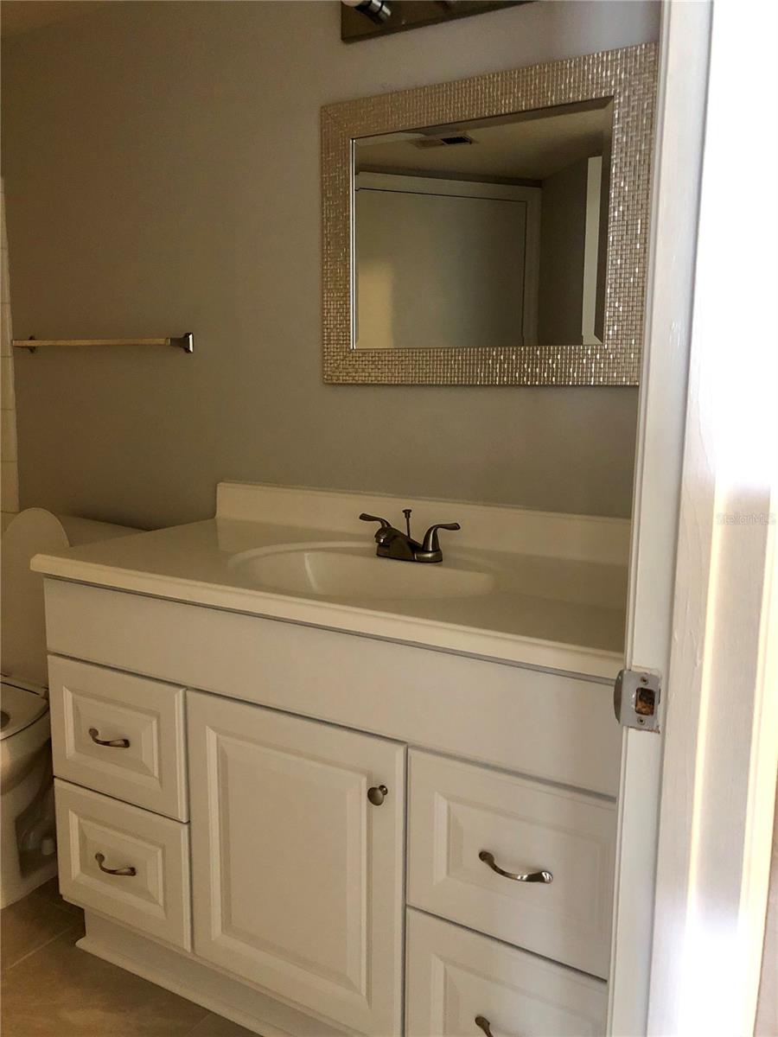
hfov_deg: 49.7
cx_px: 389
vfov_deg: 63.4
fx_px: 839
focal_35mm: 28
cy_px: 518
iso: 80
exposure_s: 1/6
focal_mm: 3.99
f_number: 1.8
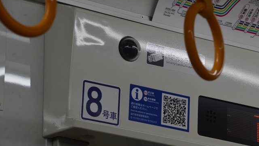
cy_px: 67
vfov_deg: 5.9
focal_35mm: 205
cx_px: 129
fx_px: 1408
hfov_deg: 10.5
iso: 400
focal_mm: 130
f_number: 10
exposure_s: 1/80
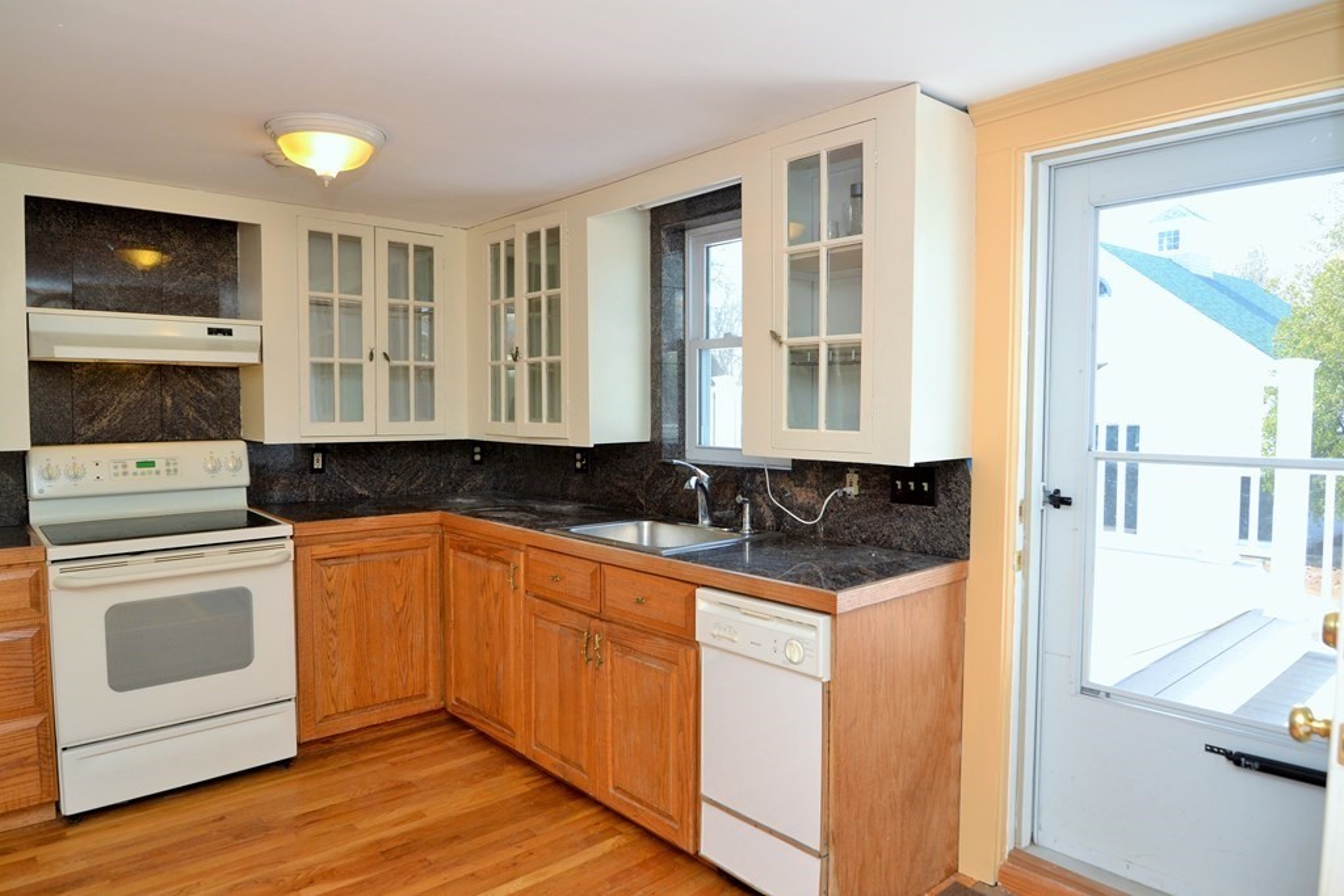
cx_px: 672
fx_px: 784
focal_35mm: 21
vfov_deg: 59.5
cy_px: 448
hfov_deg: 81.2
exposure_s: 1/80
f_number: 4.5
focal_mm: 14
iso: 400
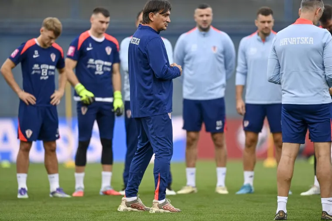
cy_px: 110
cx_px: 166
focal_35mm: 400
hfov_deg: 5.2
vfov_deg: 3.4
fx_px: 3689
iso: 1250
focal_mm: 400
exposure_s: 1/4000
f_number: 2.8
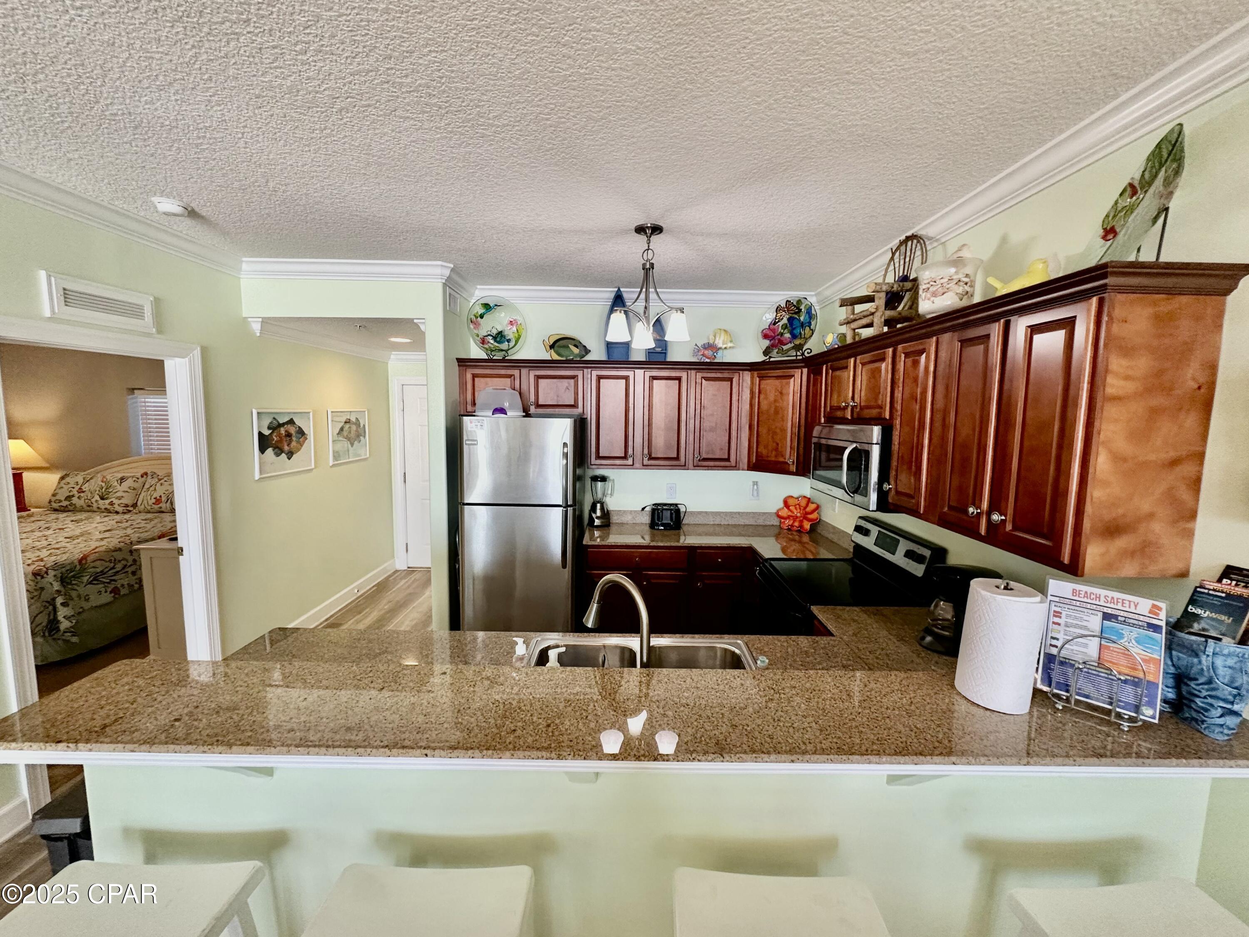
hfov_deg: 102.1
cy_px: 468
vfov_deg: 85.7
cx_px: 624
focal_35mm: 14
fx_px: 505
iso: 250
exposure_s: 1/120
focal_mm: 2.22
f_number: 2.2
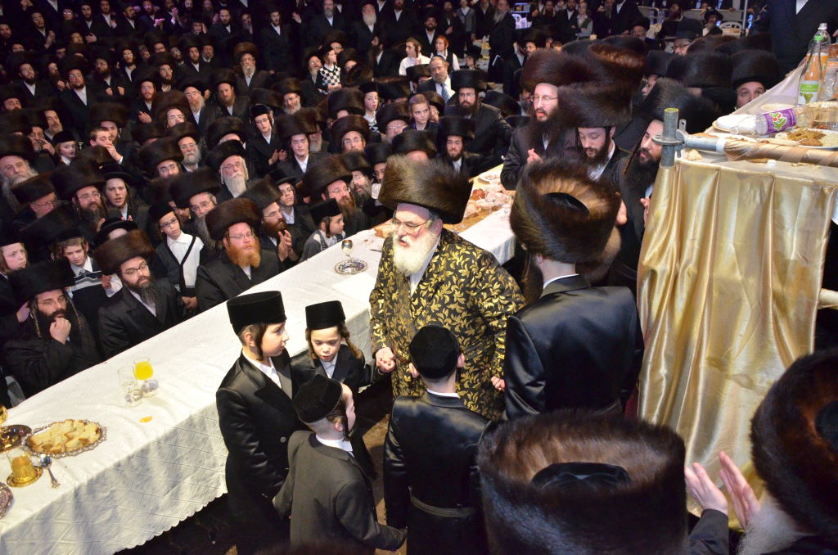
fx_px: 836
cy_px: 278
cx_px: 419
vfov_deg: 36.7
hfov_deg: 53.2
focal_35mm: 36
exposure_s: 1/250
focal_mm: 24
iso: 2500
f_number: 3.8
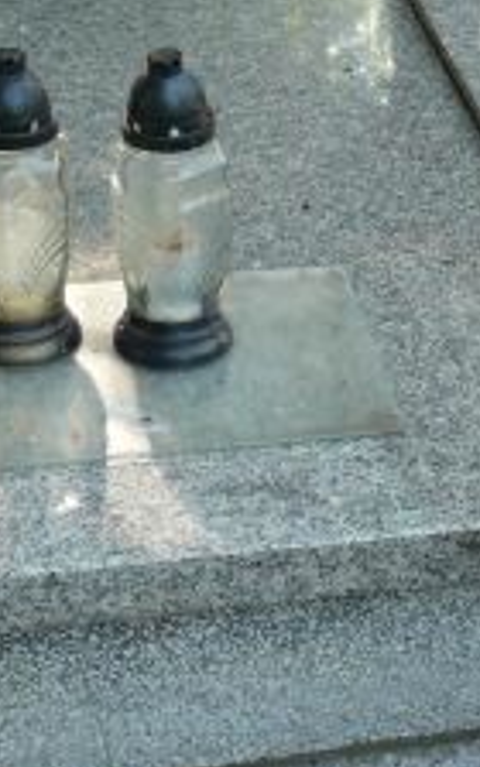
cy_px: 161
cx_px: 672
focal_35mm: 106
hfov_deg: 11.9
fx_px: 2219
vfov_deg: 19.5
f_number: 3.2
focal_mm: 7.4
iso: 100
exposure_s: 1/100
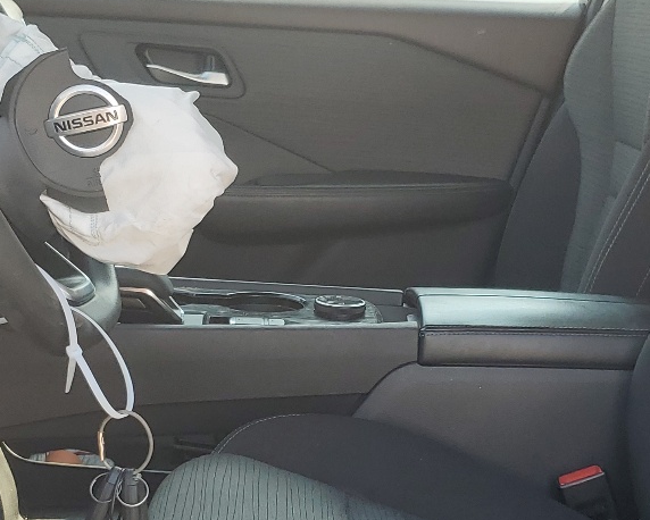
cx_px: 327
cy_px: 399
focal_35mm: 71
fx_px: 1366
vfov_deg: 21.4
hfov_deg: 26.8
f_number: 1.5
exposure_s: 1/526
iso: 50
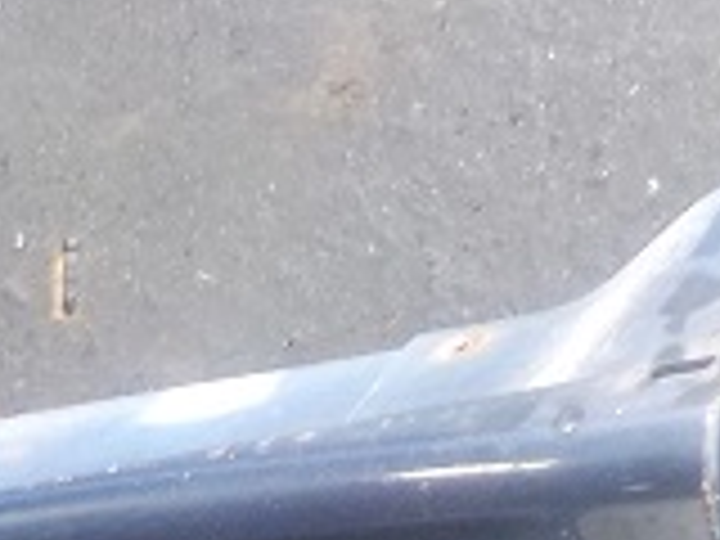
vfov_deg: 8.5
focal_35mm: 156
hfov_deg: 11.6
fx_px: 3245
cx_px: -626
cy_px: 1368
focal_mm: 4.1
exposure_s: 1/60
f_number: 3.3
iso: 125
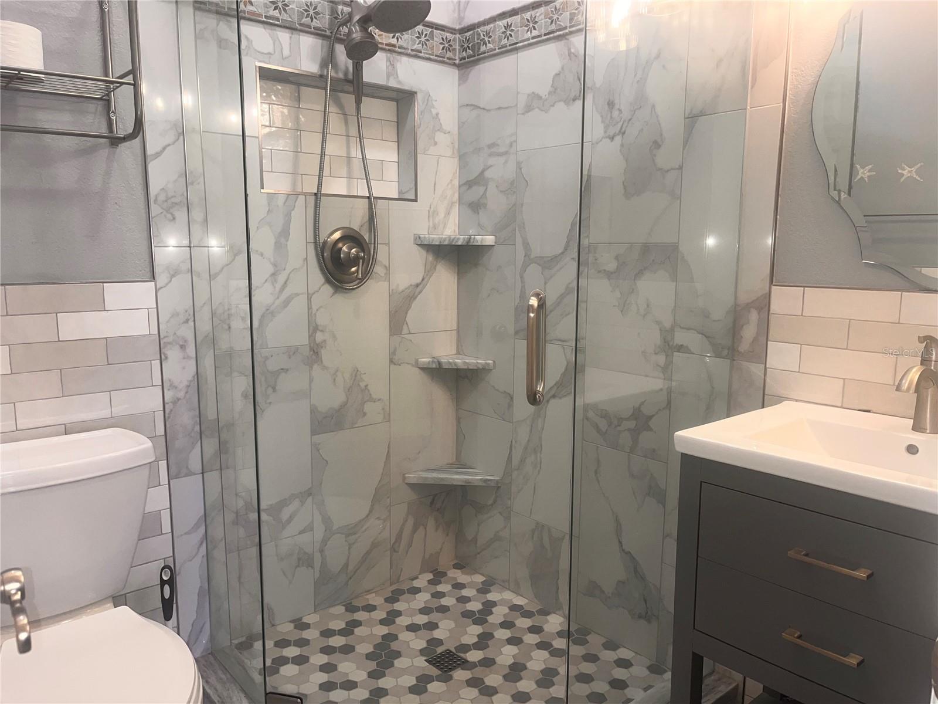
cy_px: 352
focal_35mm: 26
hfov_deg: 67.3
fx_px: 705
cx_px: 469
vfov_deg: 53.1
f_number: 1.6
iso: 50
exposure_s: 1/120
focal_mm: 5.1
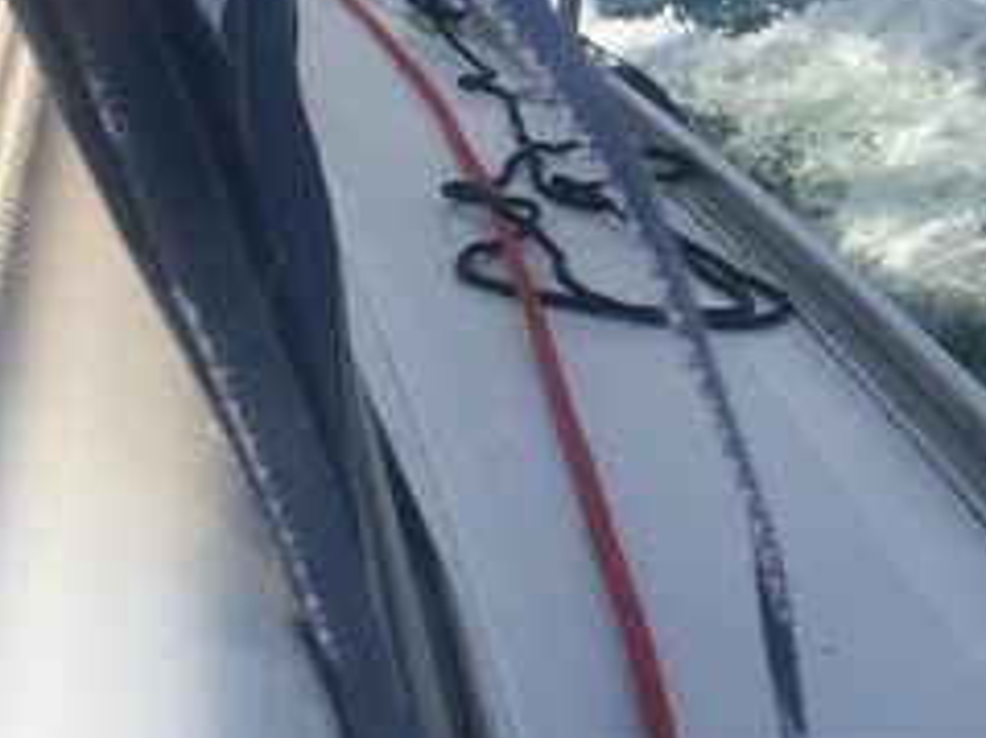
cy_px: 49
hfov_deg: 19.5
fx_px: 2762
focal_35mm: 97
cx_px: 1052
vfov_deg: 15.0
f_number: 2.2
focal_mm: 4.15
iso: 32
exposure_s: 1/2415
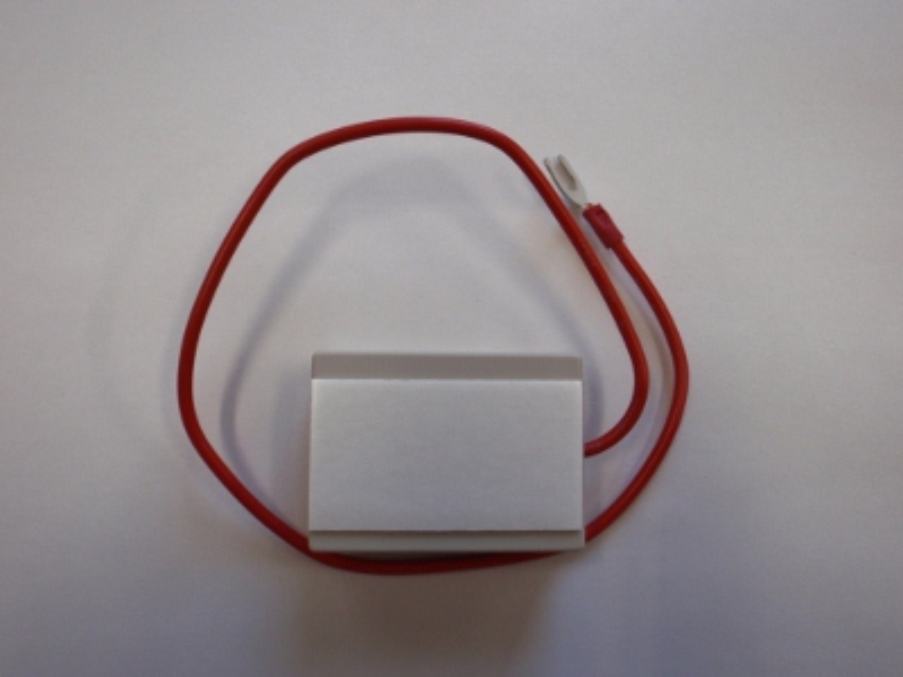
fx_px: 730
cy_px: 338
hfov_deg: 63.4
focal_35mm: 28
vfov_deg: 49.7
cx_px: 452
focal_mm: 5
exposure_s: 1/30
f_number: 3.5
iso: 64
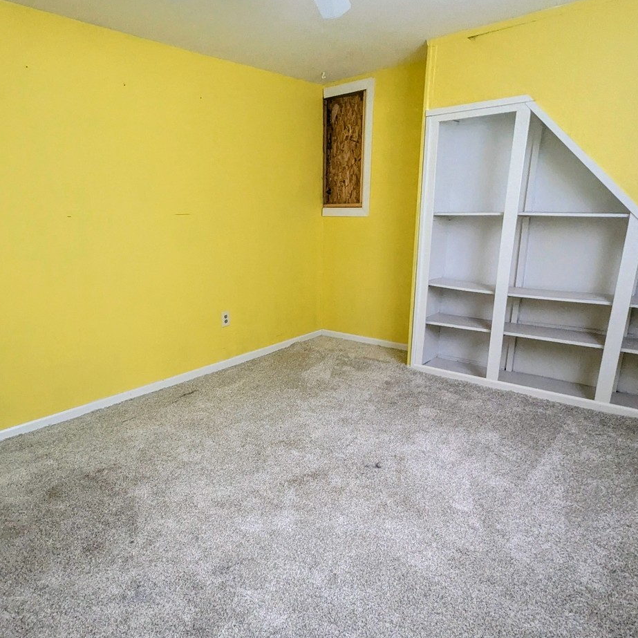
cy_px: 350
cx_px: 274
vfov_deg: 69.5
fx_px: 459
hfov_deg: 69.3
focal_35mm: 22
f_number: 2.2
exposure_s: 1/79.6
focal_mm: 2.35
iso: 478
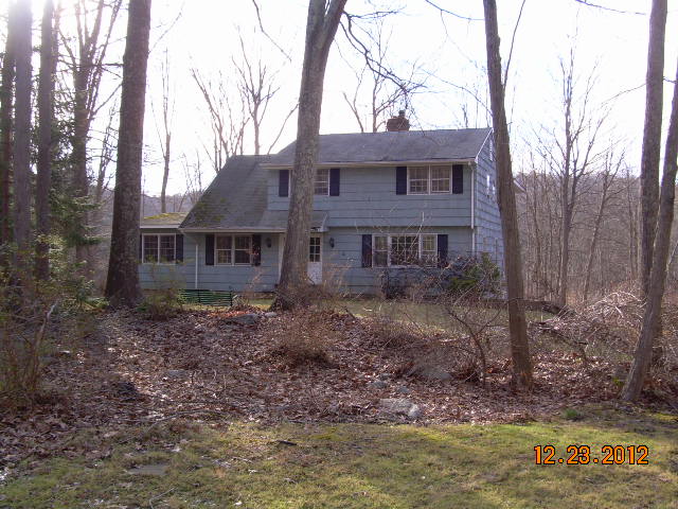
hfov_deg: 49.0
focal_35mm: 38
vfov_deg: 37.7
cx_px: 339
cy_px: 254
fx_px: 744
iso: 50
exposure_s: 1/105
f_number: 4.6
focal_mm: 6.3
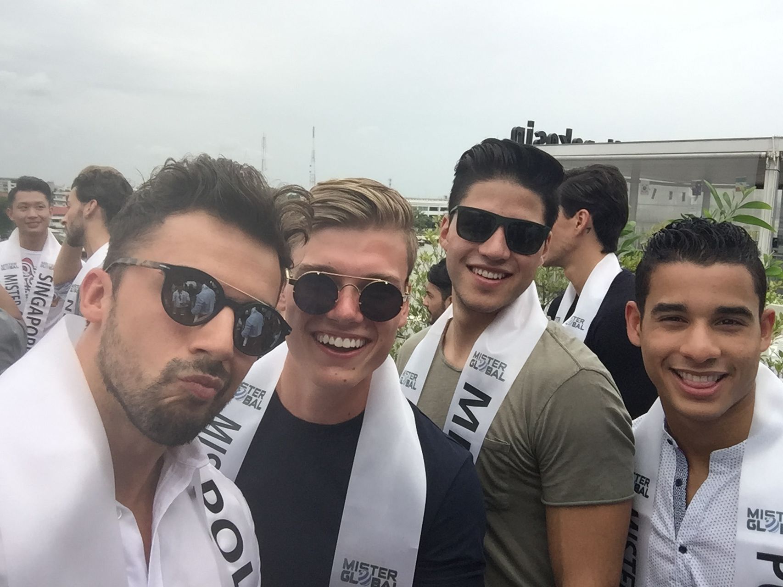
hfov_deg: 58.3
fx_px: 701
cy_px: 294
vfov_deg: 45.5
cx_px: 392
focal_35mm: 31
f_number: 2.2
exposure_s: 1/974
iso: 32
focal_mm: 2.65
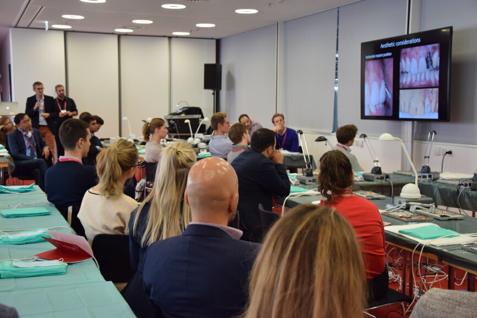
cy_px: 159
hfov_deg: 38.9
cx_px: 238
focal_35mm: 51
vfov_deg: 26.5
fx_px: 676
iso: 800
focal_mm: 34
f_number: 4.2
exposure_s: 1/60
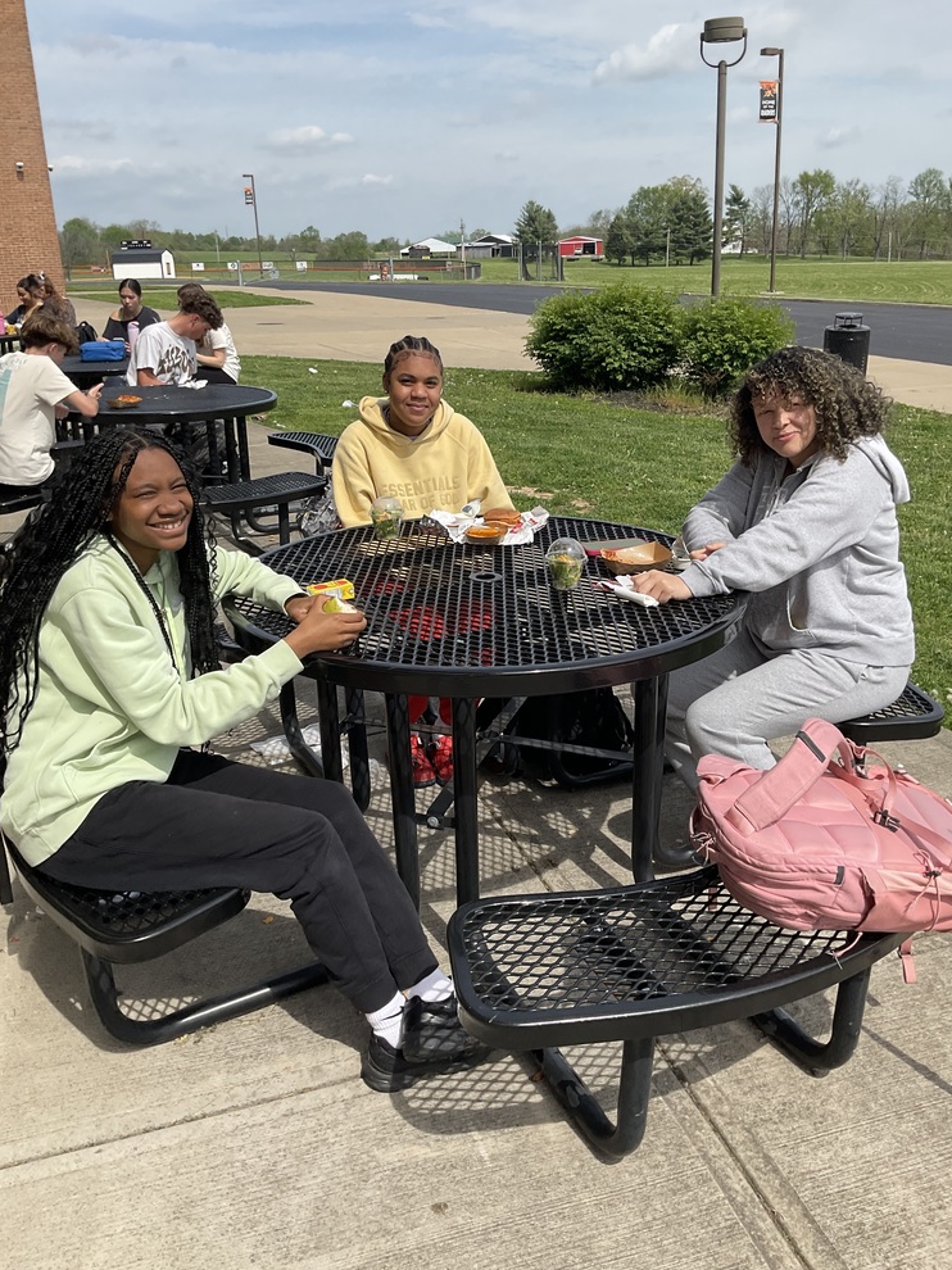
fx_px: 1101
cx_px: 481
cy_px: 614
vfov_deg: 60.0
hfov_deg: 46.8
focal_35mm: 30
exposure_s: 1/2058
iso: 16
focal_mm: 3
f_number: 1.8
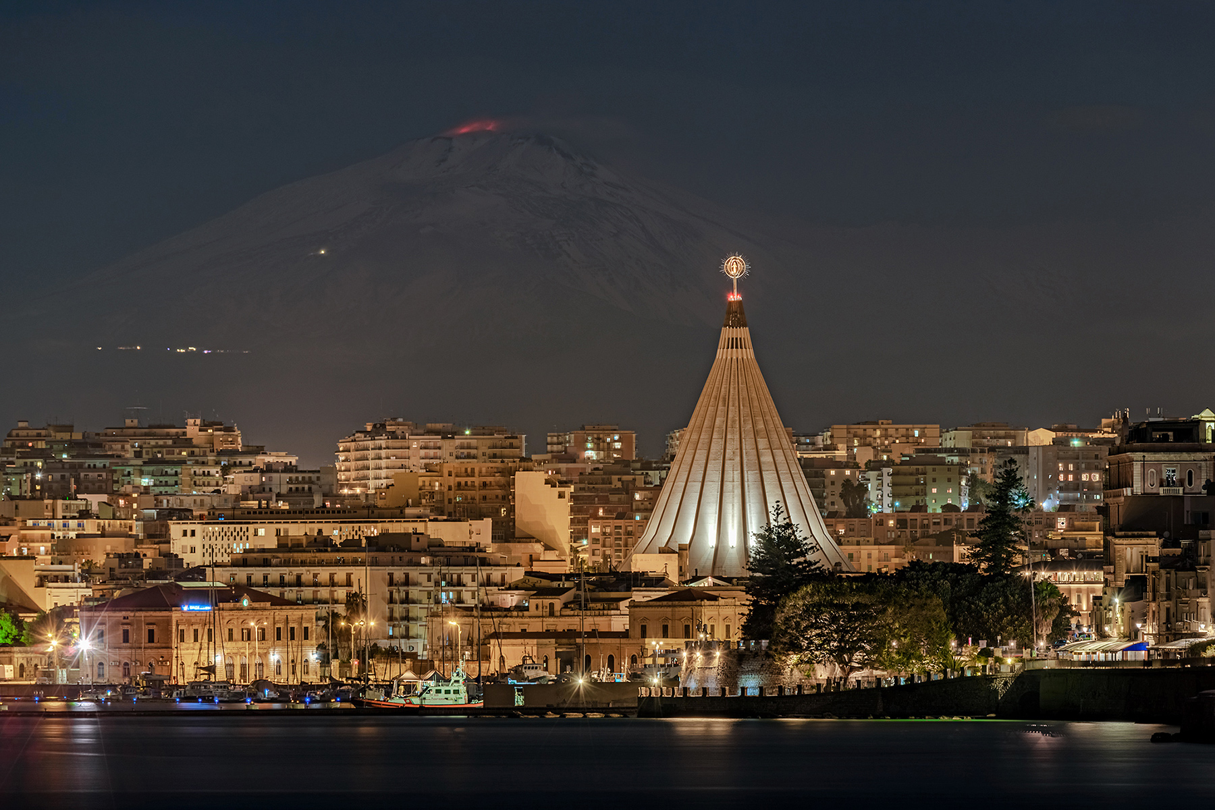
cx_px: 608
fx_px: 15190
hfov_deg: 4.6
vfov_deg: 3.1
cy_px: 405
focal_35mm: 450
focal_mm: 450
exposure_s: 1
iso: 200
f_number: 11
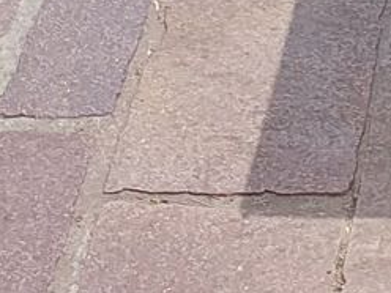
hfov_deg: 10.9
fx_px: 1898
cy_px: -636
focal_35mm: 168
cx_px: 730
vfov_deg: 7.6
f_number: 2.4
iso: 50
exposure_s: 1/816
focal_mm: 4.32
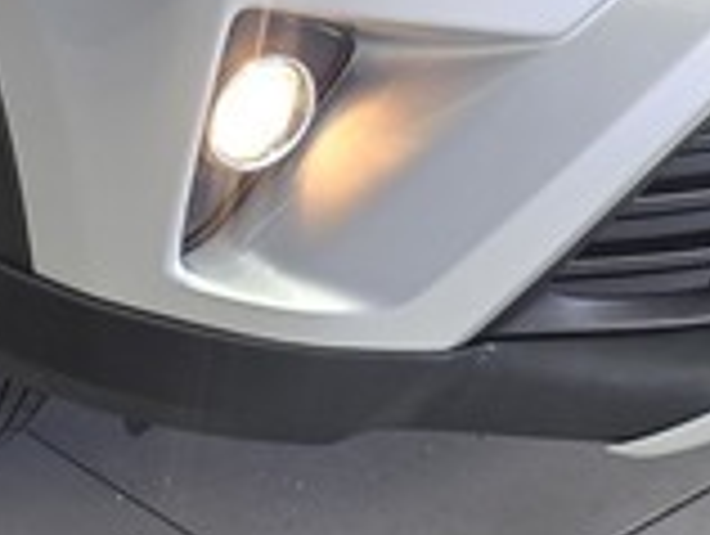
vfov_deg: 9.2
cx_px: -72
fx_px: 3061
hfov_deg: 13.0
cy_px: -638
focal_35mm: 149
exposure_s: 1/100
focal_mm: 6.3
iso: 80
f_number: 1.7
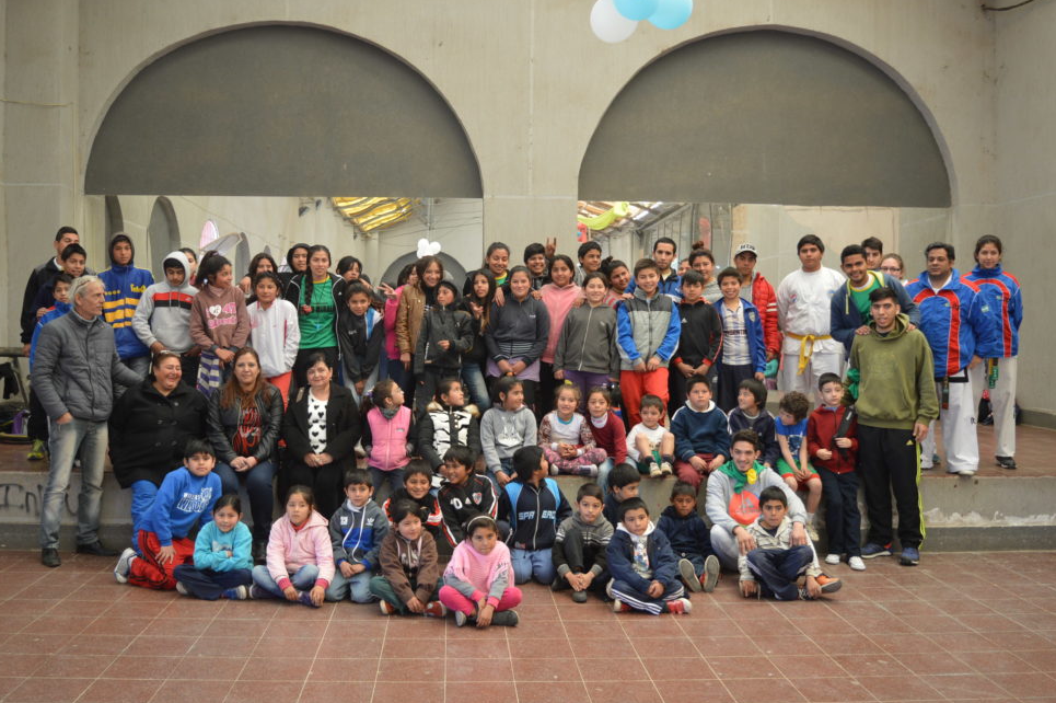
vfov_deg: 37.8
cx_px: 499
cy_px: 342
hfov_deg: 54.4
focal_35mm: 35
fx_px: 1026
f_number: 3.8
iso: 400
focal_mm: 22
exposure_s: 1/60
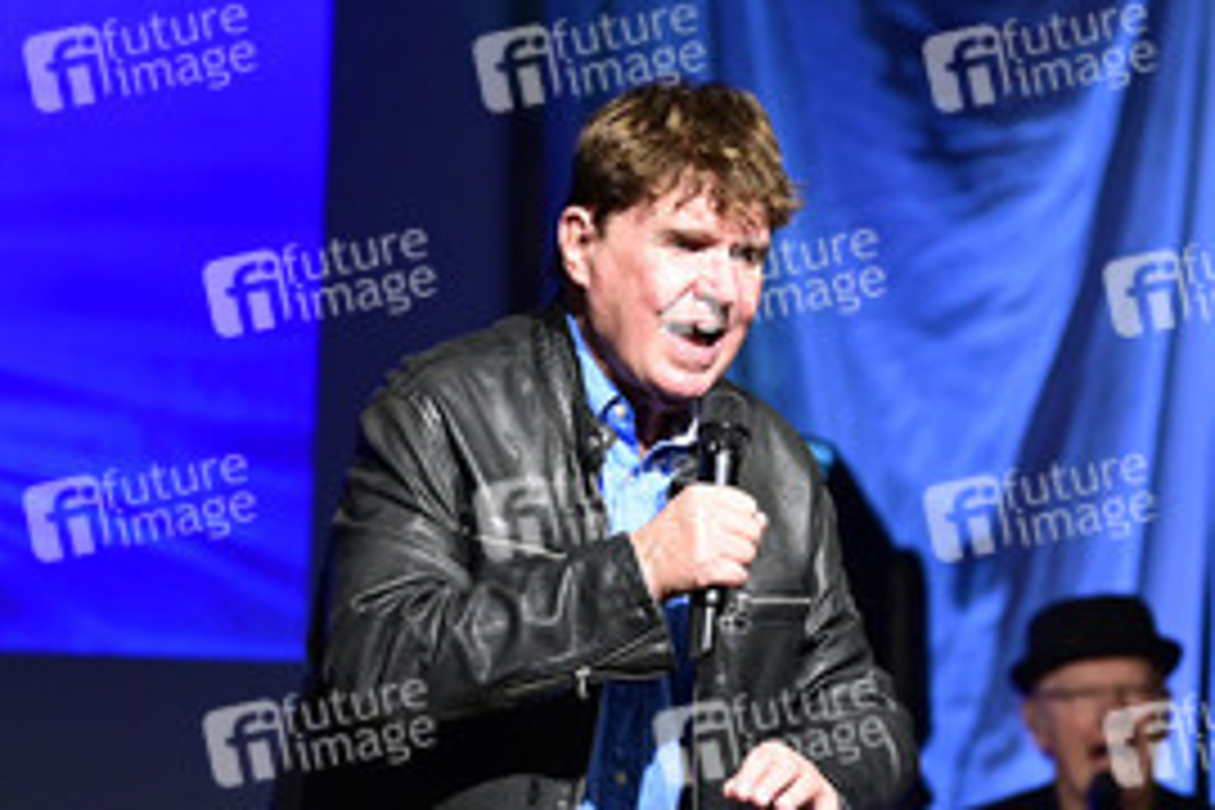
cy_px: 621
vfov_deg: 4.1
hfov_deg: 6.2
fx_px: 11272
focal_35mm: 334
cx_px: 650
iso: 4000
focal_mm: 200
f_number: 4
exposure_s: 1/400
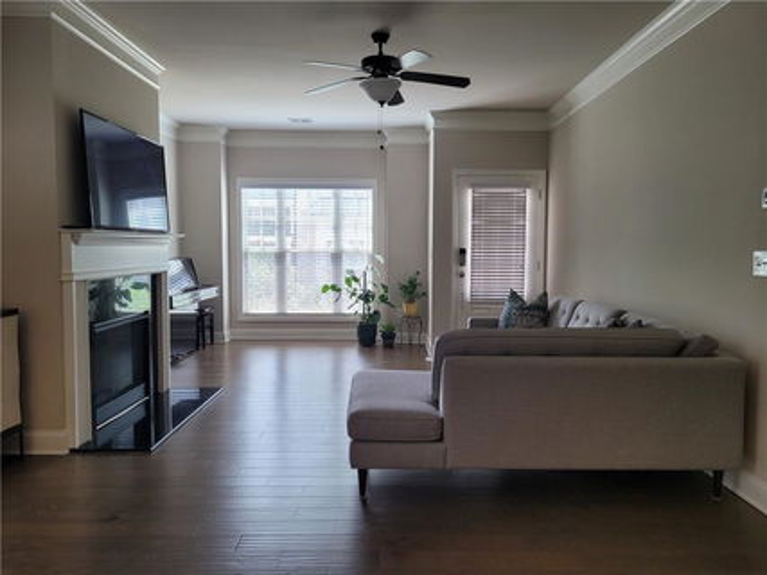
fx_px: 576
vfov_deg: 53.0
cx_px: 384
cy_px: 288
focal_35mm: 26
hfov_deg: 67.3
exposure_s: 1/120
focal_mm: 5.4
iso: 100
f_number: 1.8
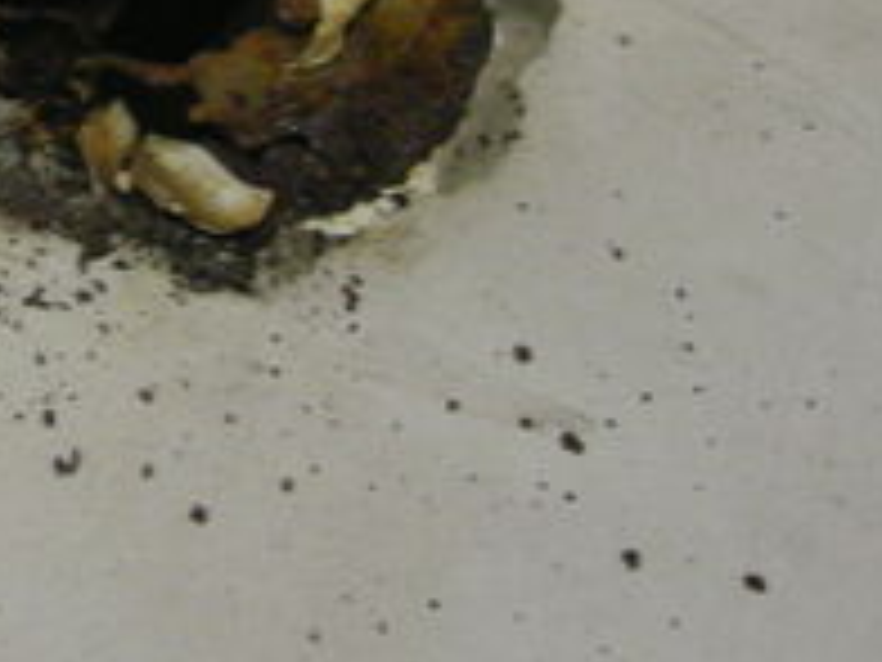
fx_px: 2905
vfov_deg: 12.7
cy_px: -122
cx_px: 117
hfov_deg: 17.1
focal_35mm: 114
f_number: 2.8
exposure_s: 1/47.3
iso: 208
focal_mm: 5.7
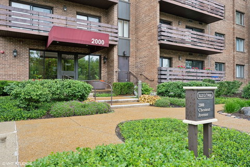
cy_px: 84
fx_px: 174
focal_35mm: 25
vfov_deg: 51.3
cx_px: 125
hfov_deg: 71.5
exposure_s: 1/20
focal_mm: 25
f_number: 9.5
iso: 200
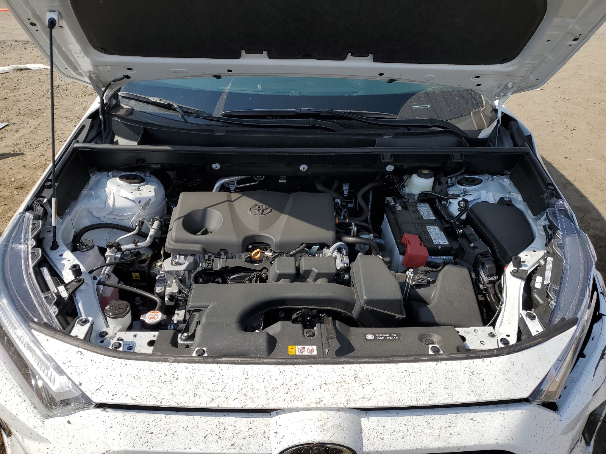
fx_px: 455
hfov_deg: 67.3
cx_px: 303
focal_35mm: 26
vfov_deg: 53.1
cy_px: 227
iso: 50
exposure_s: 1/3333
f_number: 1.5
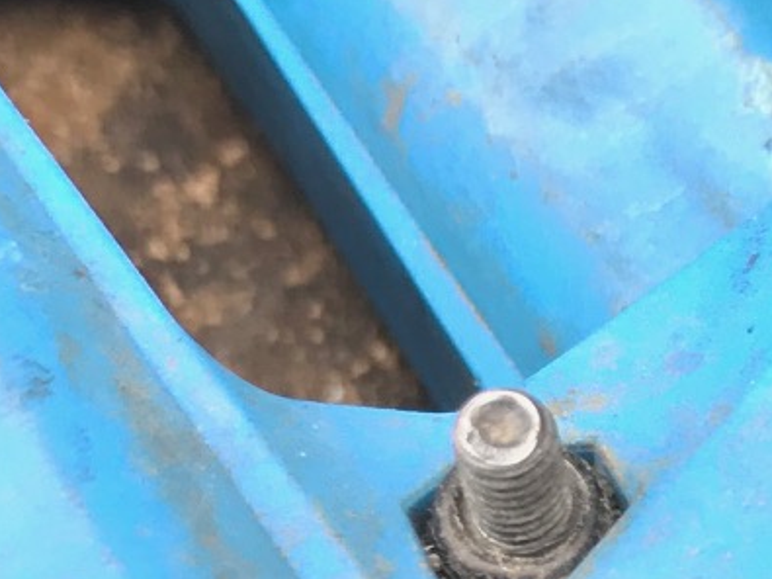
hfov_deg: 13.2
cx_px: 1055
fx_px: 3188
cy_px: 1076
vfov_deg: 9.8
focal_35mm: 143
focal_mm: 3.99
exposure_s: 1/112
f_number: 1.8
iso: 20
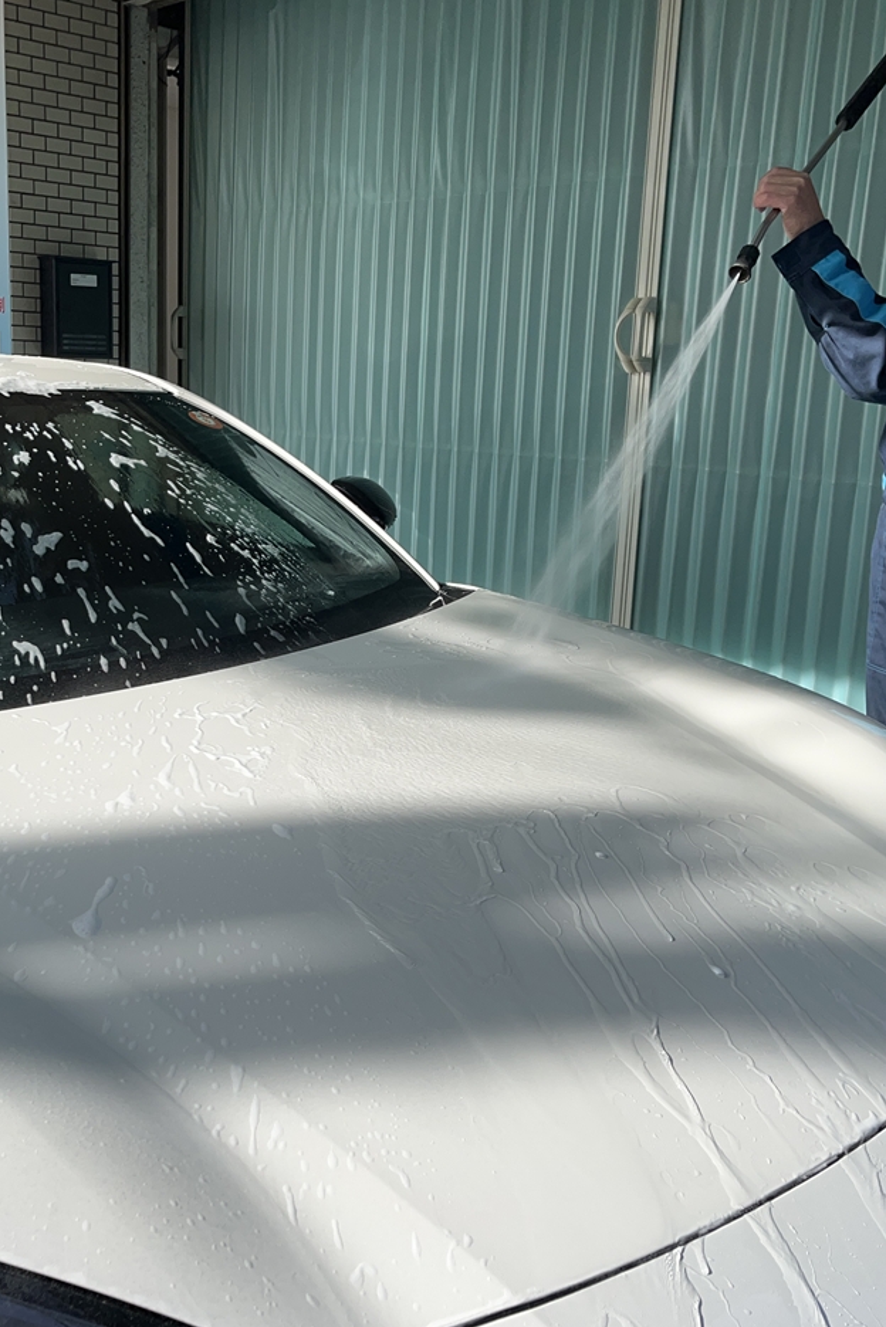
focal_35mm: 37
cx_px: 324
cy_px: 676
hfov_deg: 35.7
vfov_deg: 51.9
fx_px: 1365
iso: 50
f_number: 1.6
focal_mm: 5.1
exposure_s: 1/2571
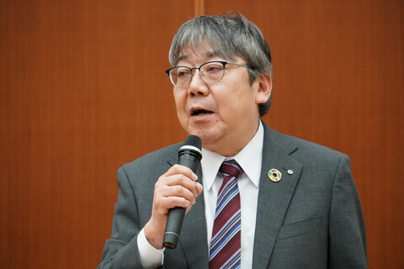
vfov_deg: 7.8
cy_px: 134
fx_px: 1969
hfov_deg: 11.7
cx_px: 202
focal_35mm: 176
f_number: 5.6
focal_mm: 117
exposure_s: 1/200
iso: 5000
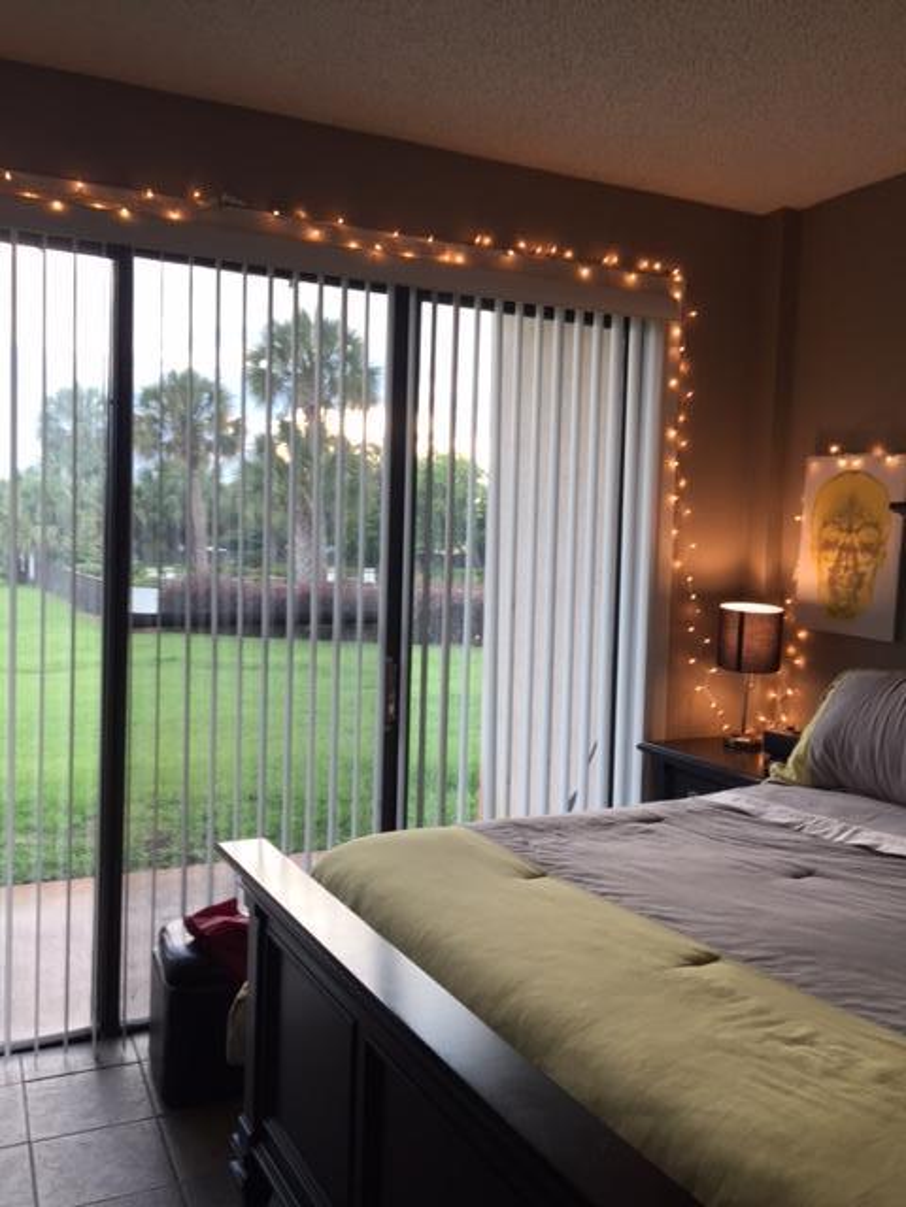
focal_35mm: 29
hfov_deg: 48.2
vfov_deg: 61.7
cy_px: 604
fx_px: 1012
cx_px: 453
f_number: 2.2
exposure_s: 1/60
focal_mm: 4.15
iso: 32
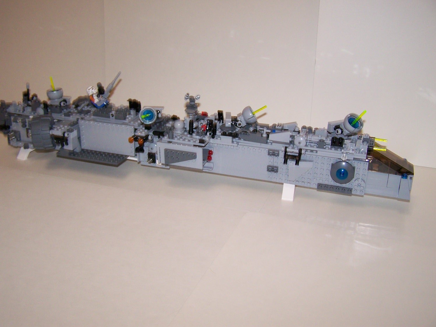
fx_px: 479
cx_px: 218
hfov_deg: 49.0
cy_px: 164
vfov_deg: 37.7
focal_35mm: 38
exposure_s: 1/60
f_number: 2.8
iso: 160
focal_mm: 6.3
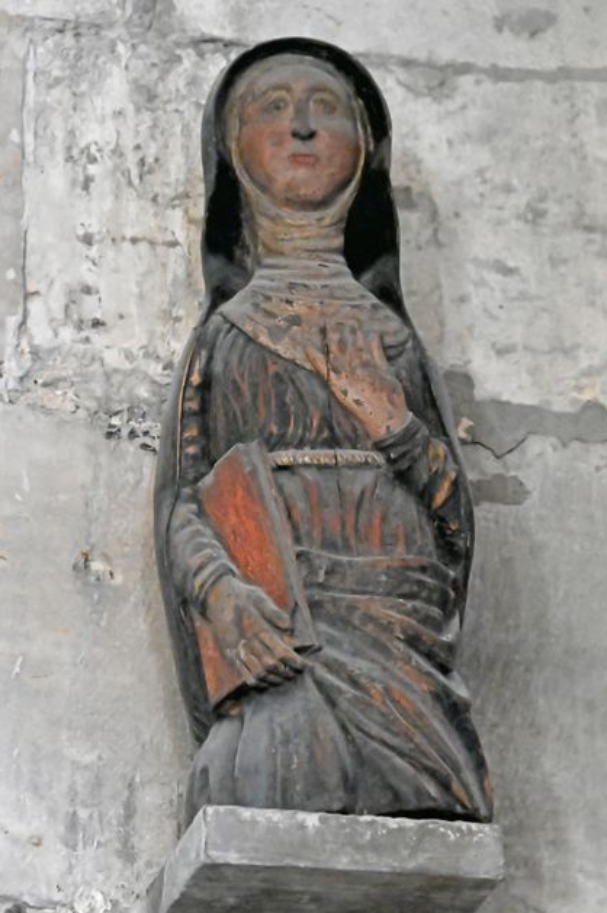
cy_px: 439
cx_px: 335
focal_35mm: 145
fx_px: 3671
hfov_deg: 9.5
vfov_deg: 14.2
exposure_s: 1/160
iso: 32000
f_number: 6.3
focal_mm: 130
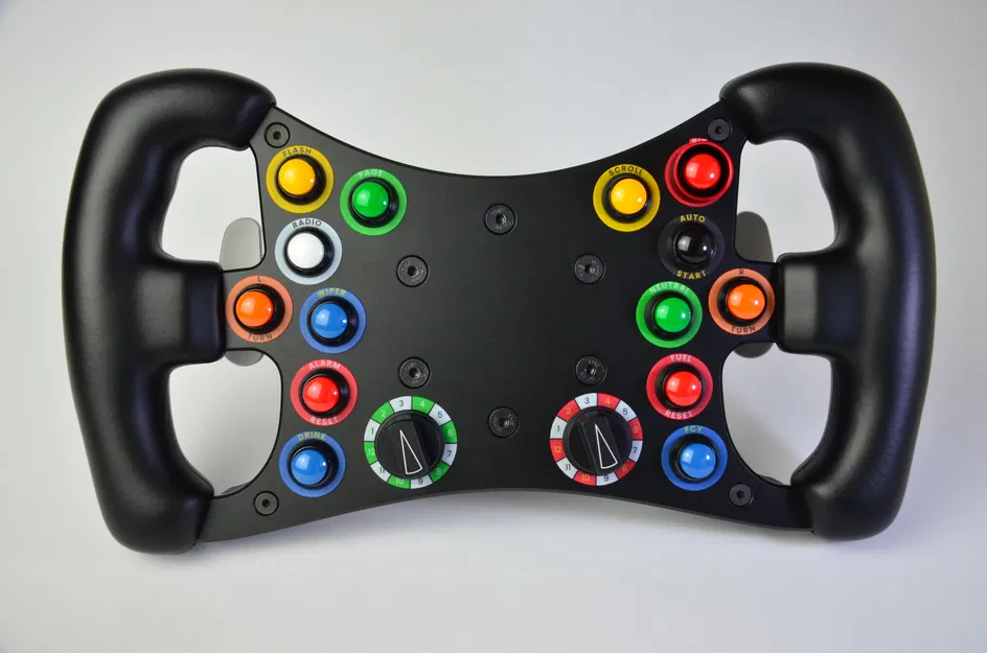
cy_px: 326
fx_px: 1067
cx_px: 494
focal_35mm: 39
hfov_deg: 49.6
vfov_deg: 34.1
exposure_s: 1/30
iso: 800
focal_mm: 26
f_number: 13
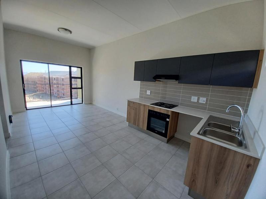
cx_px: 133
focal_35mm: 13
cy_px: 100
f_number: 2.2
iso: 64
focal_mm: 1.42
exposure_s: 1/100
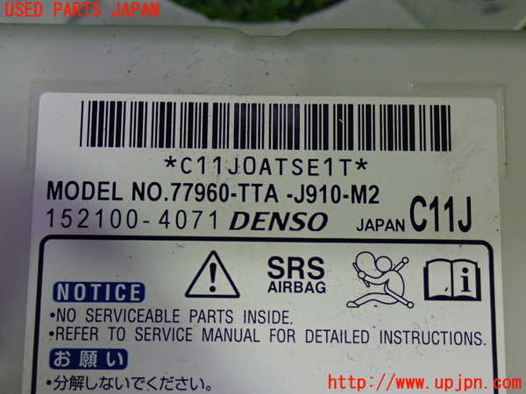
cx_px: 263
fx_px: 1018
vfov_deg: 21.9
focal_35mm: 67
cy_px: 197
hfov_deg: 29.0
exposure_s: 1/60
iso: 800
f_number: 3.8
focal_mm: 11.88
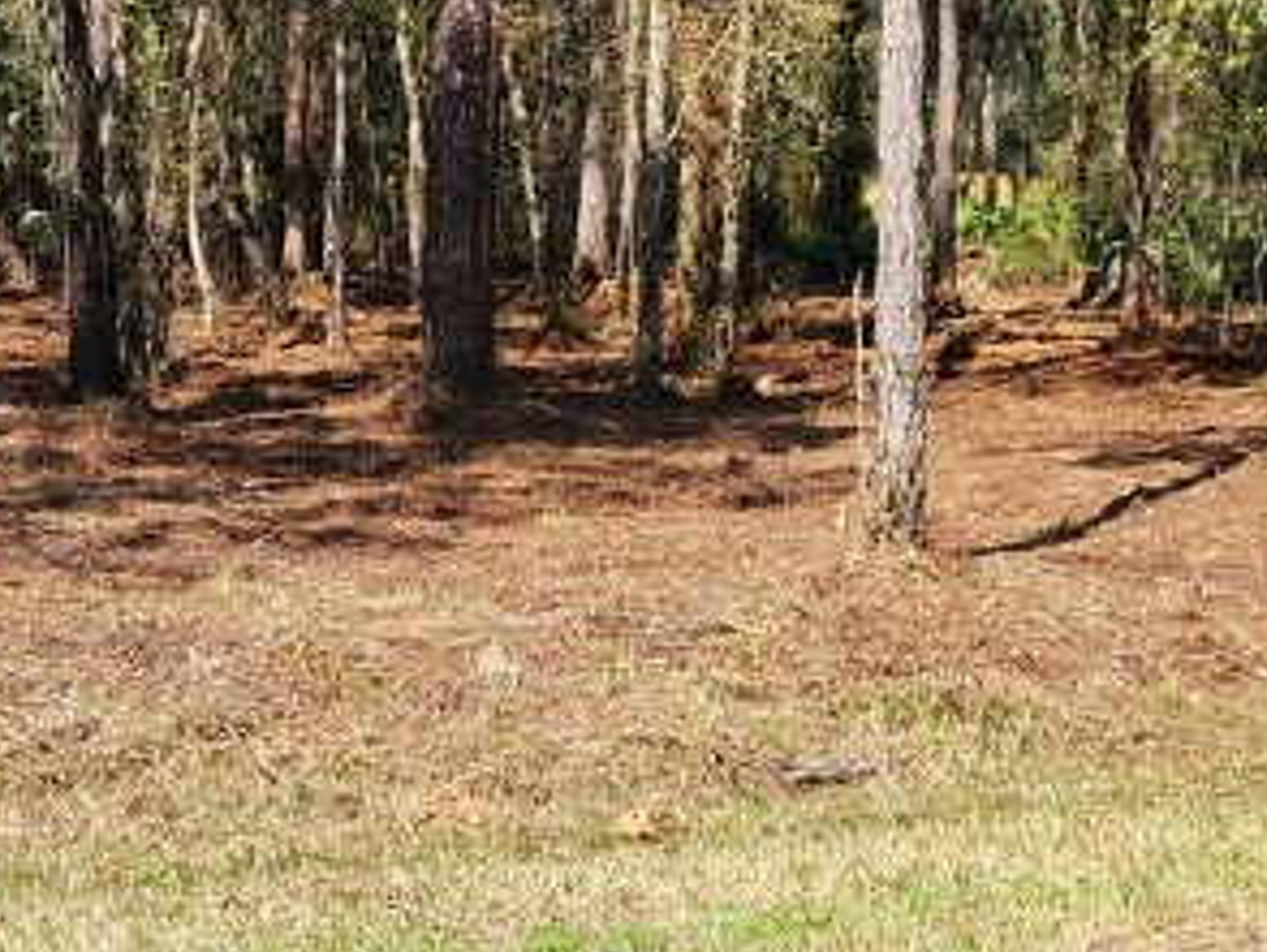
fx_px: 2931
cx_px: 491
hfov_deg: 24.3
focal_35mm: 80
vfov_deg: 18.4
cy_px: 302
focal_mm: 5.4
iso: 20
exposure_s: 1/939
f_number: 1.8
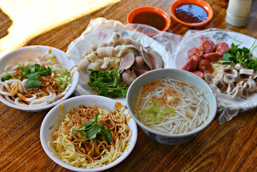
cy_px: 86
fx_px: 535
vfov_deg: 18.2
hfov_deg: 27.0
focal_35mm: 75
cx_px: 128
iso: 250
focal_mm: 50
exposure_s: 1/200
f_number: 3.2
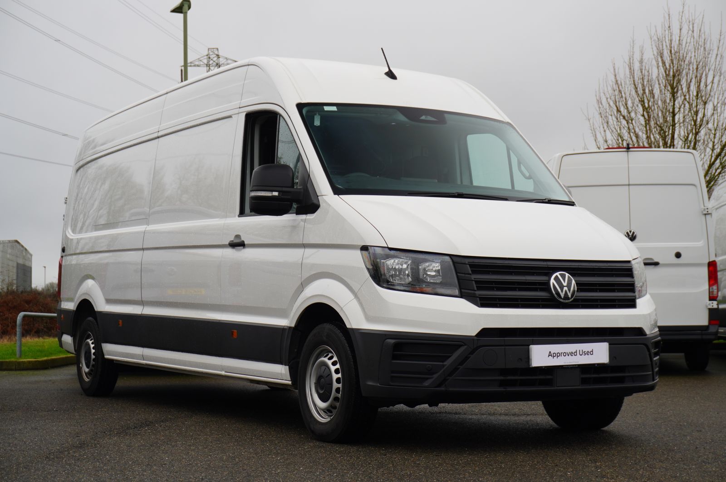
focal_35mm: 62
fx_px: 1239
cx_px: 363
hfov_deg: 32.7
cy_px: 241
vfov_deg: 22.0
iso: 125
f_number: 5.6
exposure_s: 1/90
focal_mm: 41
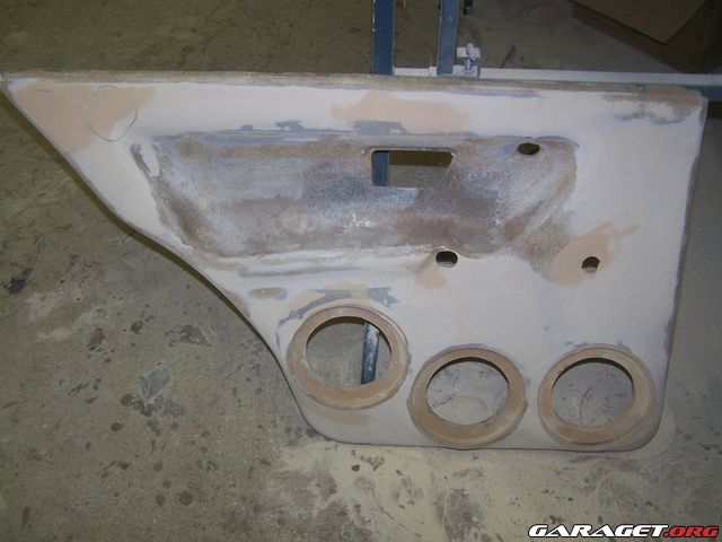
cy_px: 271
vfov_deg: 37.7
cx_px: 361
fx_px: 793
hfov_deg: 49.0
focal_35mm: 38
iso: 80
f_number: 2.8
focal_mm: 6.3
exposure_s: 1/60
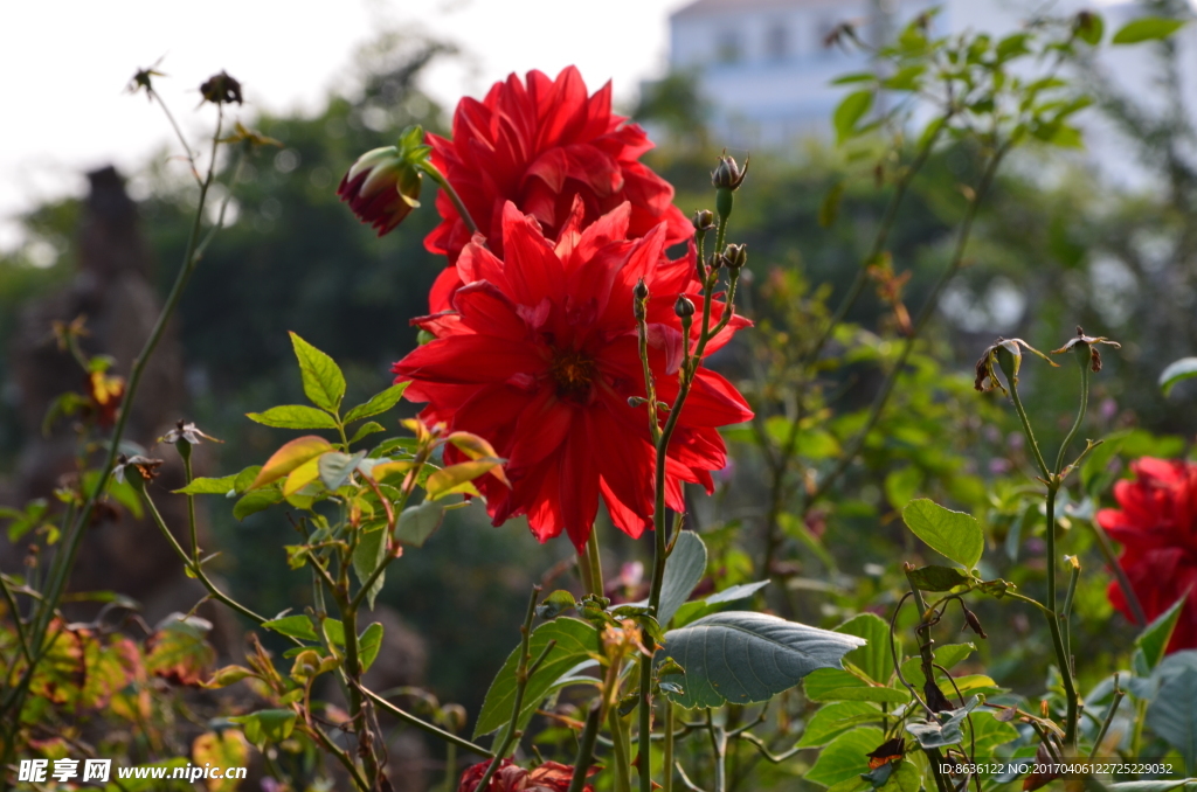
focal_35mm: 158
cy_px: 396
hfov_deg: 13.1
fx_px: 5225
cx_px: 598
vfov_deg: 8.7
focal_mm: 105
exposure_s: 1/125
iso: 200
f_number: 11
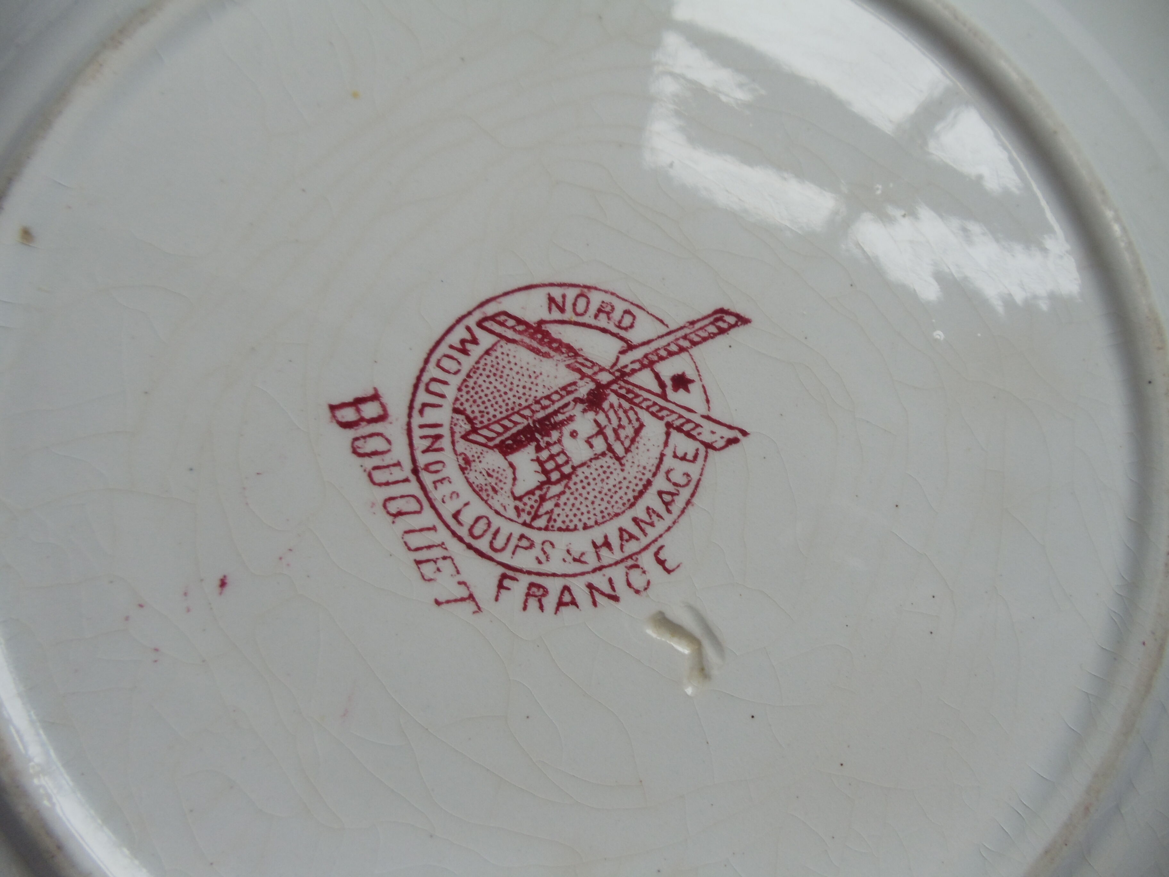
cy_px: 438
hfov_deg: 42.9
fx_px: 1486
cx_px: 584
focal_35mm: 44
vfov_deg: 32.9
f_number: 3.5
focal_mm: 6
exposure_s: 1/30
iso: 100
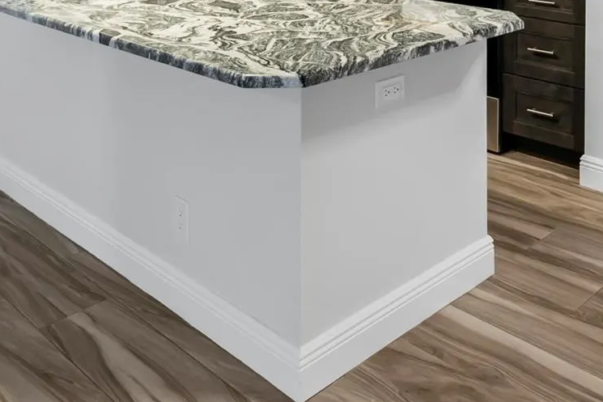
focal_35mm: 44
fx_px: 737
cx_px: 403
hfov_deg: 43.8
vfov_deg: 26.0
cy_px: -122
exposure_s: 1/1.67
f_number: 8
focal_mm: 16
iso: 1600
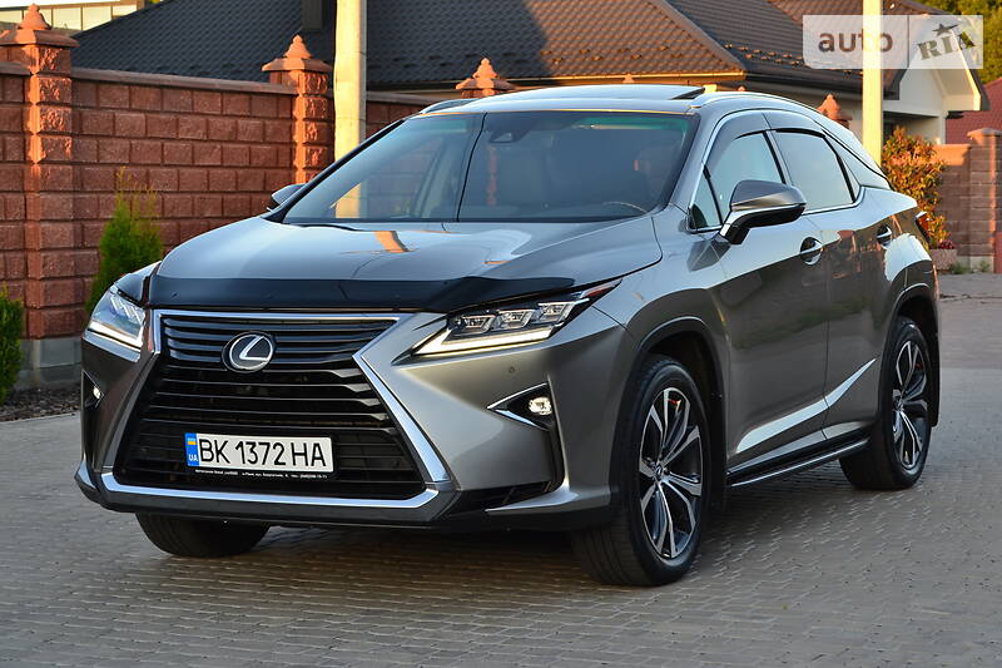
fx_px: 2296
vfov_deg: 16.5
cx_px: 501
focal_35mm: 82
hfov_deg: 24.6
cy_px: 334
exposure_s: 1/60
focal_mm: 55
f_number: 8
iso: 400
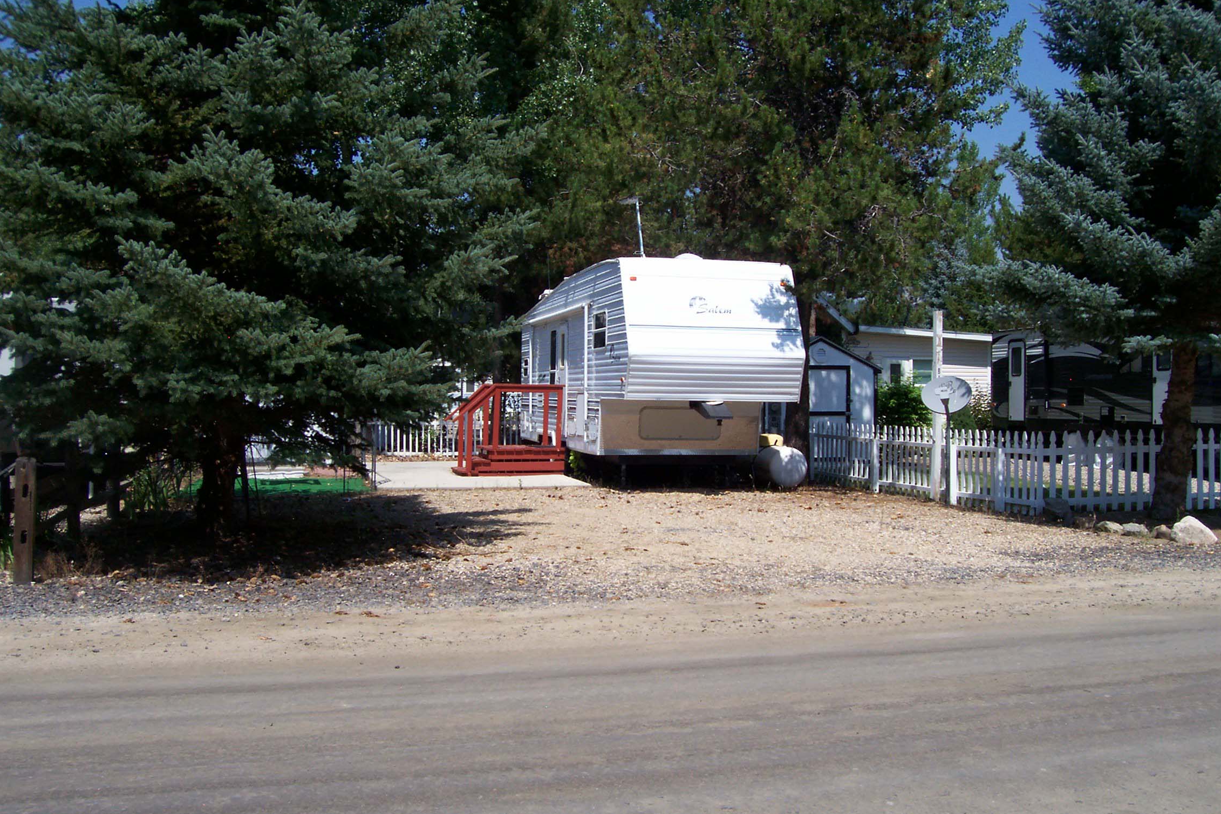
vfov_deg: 36.9
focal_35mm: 36
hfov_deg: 53.1
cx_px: 611
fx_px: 1221
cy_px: 407
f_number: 5.1
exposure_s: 1/600
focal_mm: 5.6
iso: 80
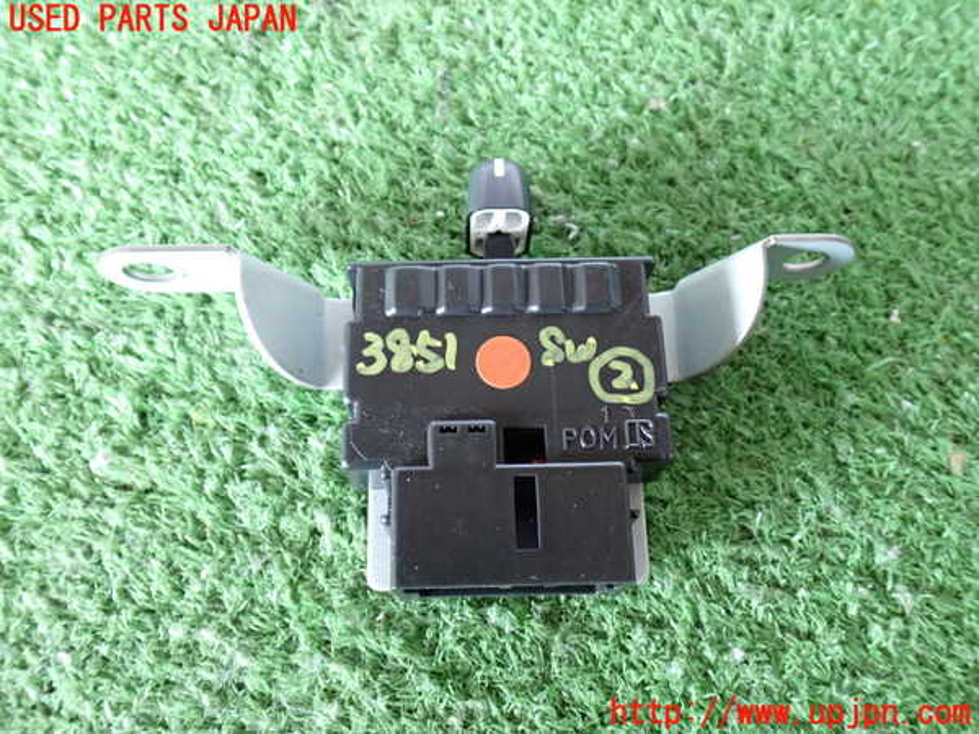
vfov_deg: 44.2
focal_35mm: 32
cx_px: 490
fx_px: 905
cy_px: 367
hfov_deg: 56.8
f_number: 2.4
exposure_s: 1/30
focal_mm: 5.79
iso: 400
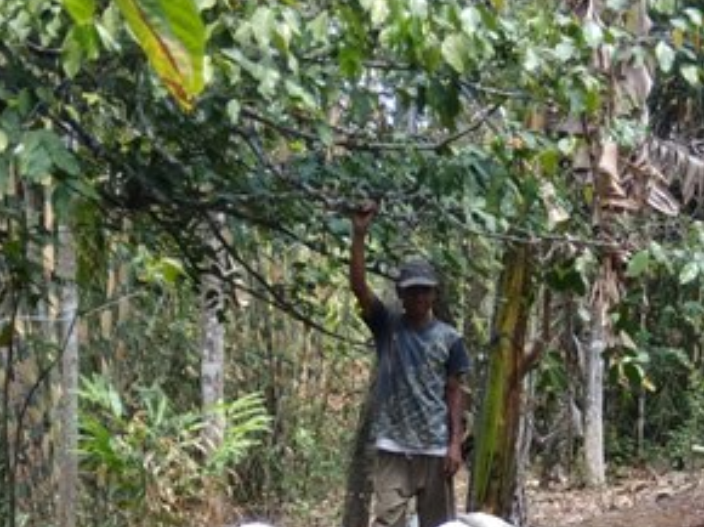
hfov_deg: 33.2
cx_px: 418
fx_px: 1179
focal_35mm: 58
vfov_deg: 22.8
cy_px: 661
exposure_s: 1/228
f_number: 2
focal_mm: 3.57
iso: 100
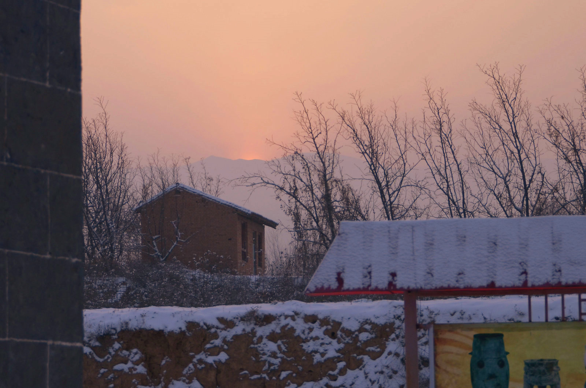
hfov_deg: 22.0
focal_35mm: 93
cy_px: 194
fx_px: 1510
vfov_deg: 14.6
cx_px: 293
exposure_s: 1/640
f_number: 4.8
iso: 200
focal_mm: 62
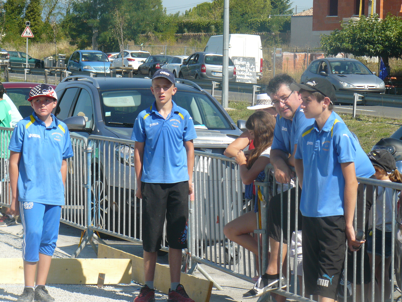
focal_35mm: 161
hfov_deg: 12.3
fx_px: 1870
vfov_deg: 9.2
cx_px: 201
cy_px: 151
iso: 100
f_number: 5.6
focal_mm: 26.8
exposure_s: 1/320
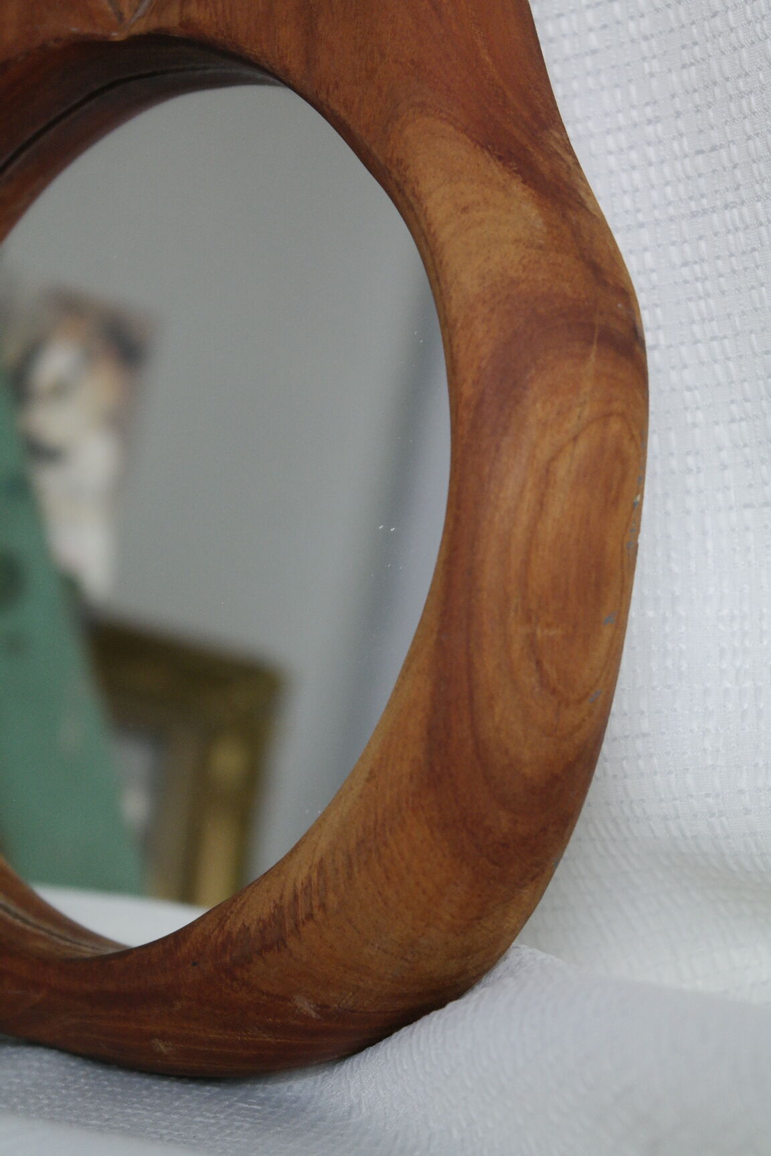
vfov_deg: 26.3
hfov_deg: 17.7
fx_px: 2473
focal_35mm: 77
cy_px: 578
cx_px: 386
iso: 800
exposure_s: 1/80
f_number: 5.6
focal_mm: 50
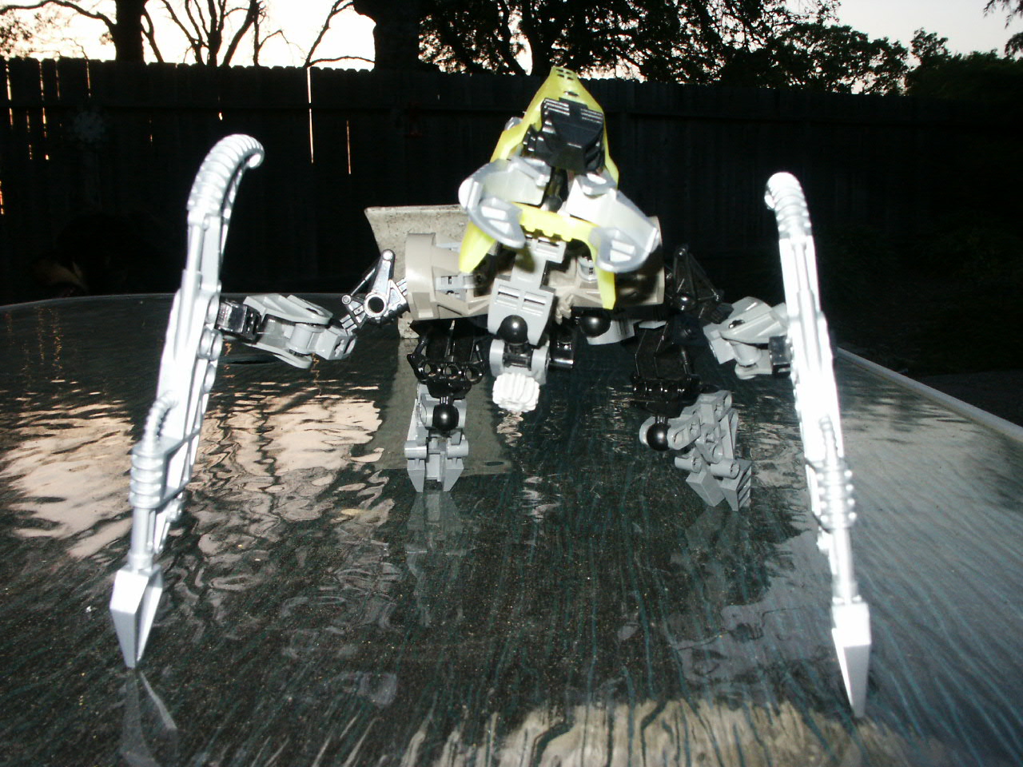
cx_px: 512
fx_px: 1093
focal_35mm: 37
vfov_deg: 38.7
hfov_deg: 50.1
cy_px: 384
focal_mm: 7.66
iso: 200
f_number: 6.7
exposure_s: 1/45
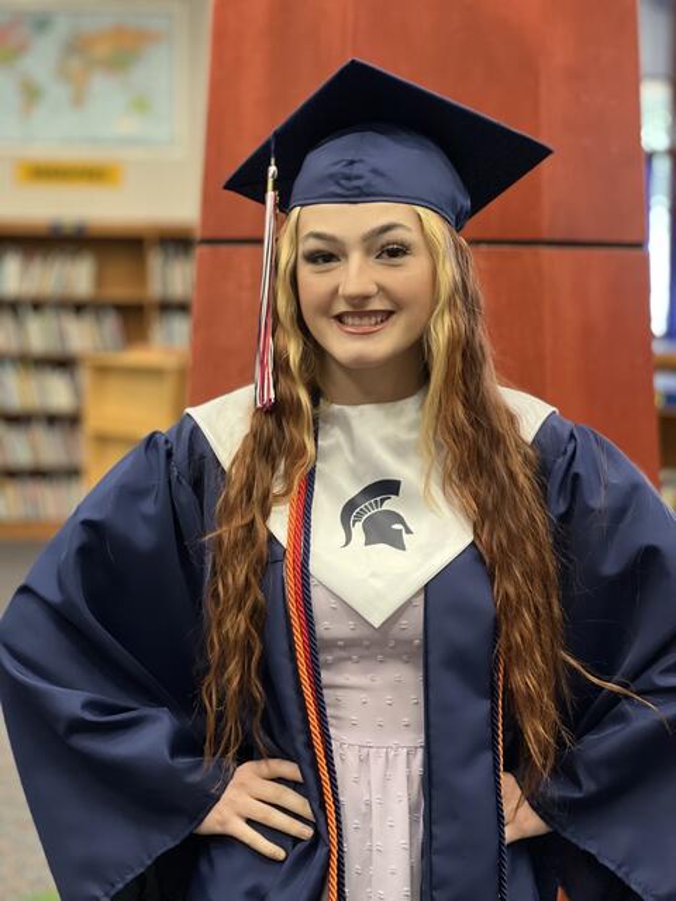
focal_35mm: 77
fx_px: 2005
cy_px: 450
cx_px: 338
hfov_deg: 19.1
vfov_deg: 25.3
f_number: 2.8
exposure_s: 1/40
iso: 320
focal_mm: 9
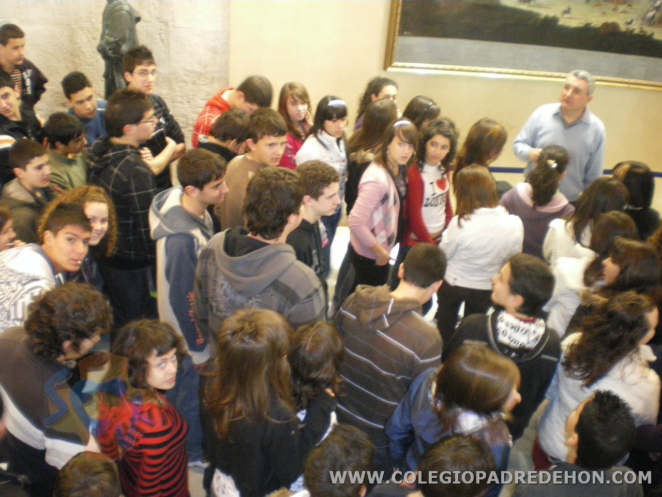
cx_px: 331
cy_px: 248
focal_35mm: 36
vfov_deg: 39.7
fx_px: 688
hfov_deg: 51.4
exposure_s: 1/10
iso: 800
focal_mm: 6.3
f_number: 3.1
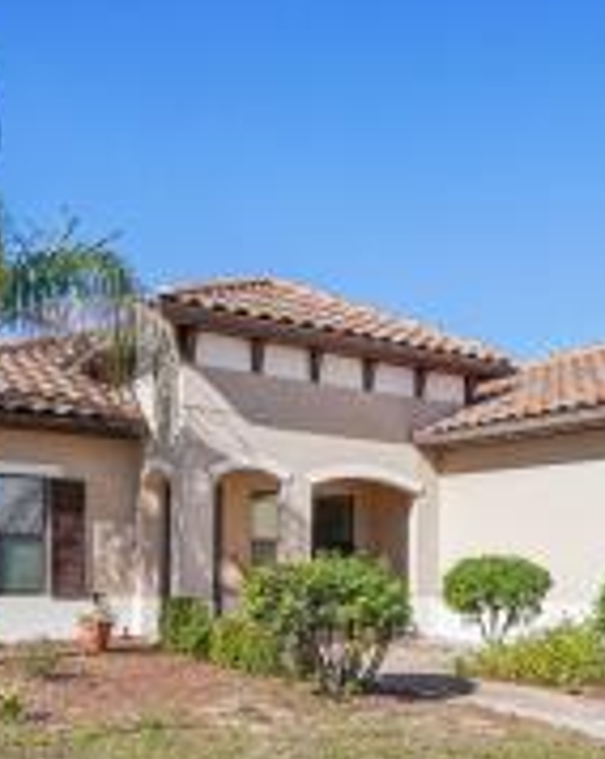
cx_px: 418
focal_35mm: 39
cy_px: 567
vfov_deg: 45.1
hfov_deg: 37.5
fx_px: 879
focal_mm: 11
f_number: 8
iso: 400
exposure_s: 1/1250
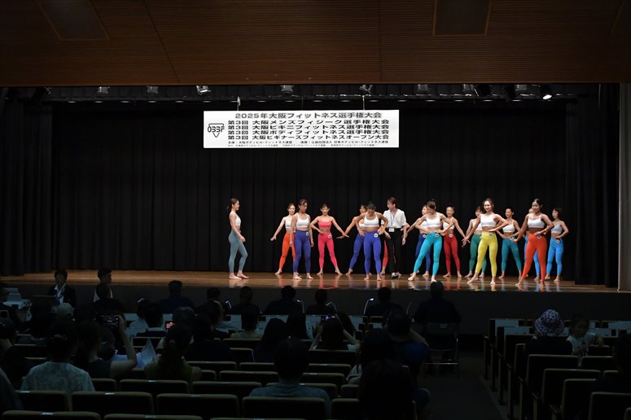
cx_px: 316
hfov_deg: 38.2
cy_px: 210
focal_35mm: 52
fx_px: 911
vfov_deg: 26.0
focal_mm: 35
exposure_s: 1/400
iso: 4000
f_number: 5.6
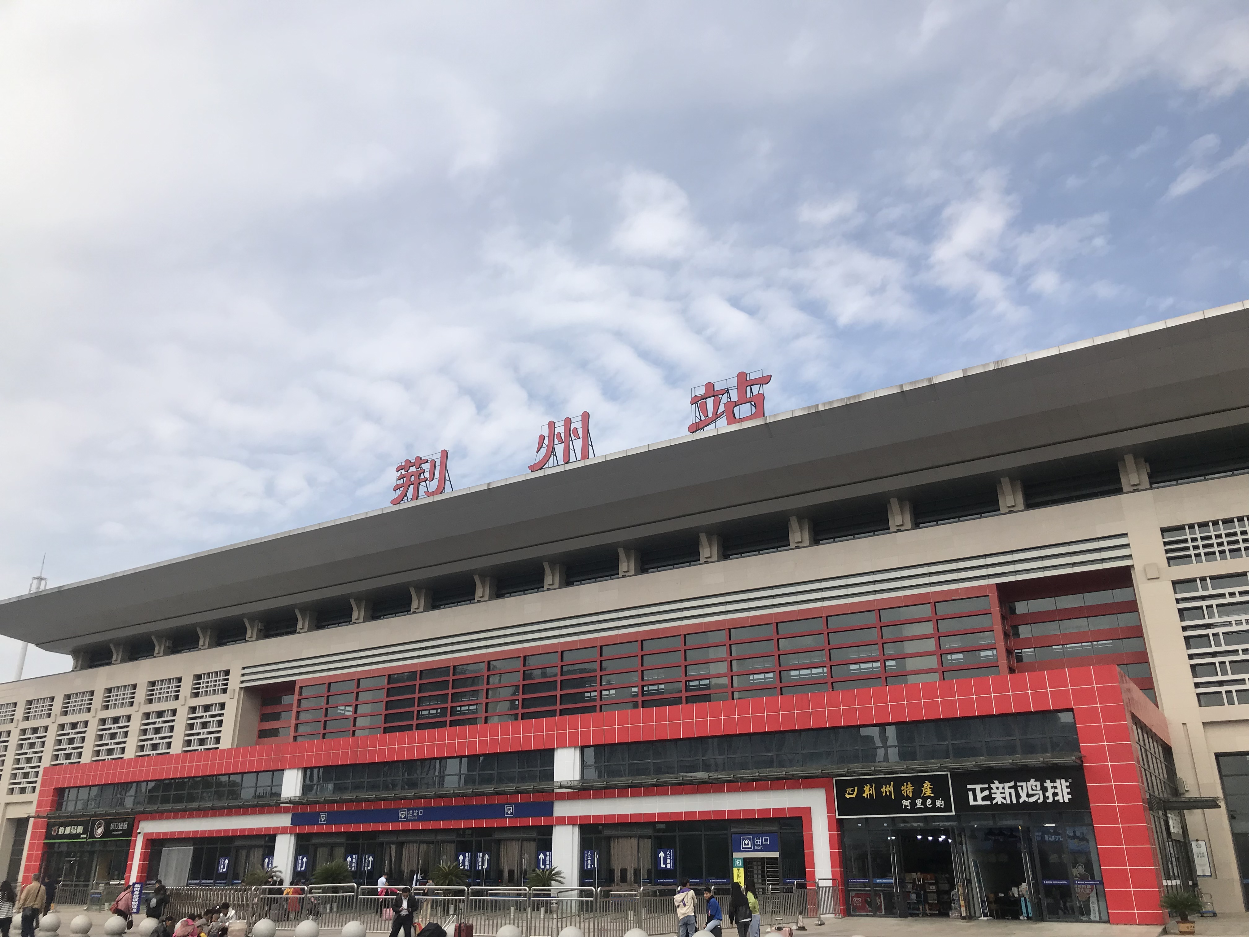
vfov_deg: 49.7
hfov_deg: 63.4
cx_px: 624
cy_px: 468
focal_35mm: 28
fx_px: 1010
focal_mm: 3.99
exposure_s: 1/2283
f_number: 1.8
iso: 20
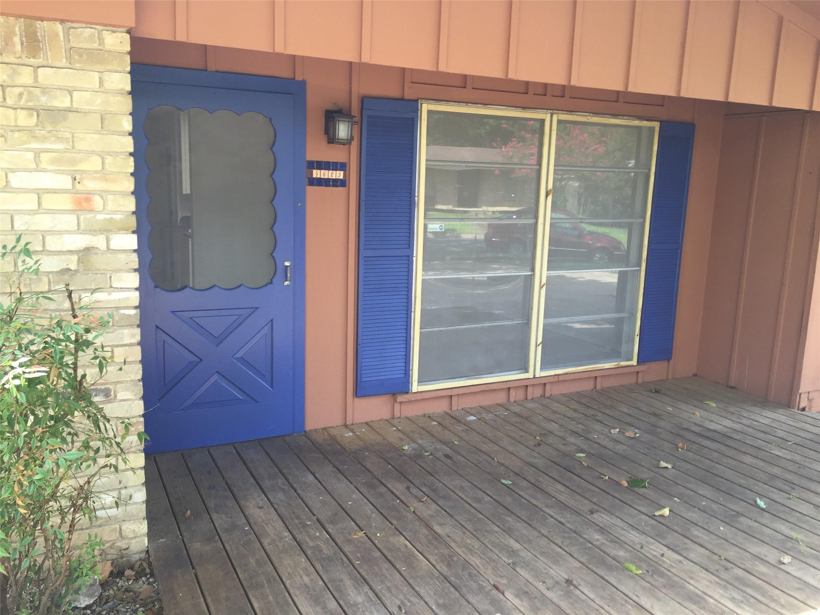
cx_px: 410
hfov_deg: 61.7
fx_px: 687
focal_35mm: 29
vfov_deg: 48.2
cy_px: 308
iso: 32
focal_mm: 4.15
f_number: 2.2
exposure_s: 1/120
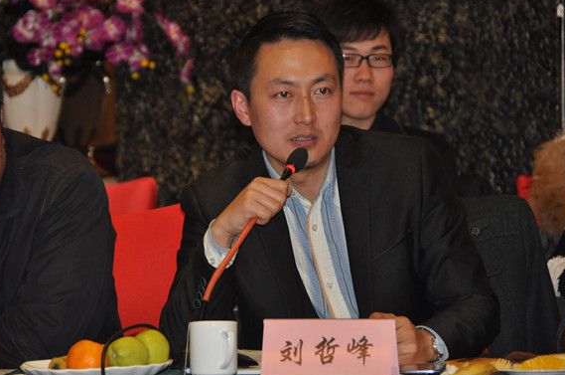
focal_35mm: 214
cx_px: 283
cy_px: 190
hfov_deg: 9.7
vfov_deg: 6.4
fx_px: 3345
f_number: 5.6
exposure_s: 1/60
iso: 800
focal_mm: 135
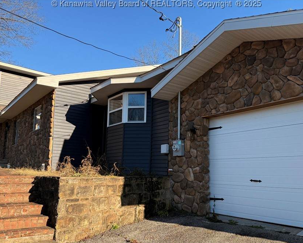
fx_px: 260
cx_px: 156
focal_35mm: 29
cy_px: 139
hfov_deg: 60.4
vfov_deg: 49.8
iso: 100
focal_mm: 6.76
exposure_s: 1/2169
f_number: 1.78
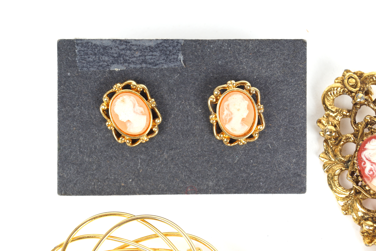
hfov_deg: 24.6
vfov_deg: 16.6
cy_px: 126
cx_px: 188
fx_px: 862
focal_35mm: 82
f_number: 16
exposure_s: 1/125
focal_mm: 55
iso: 100
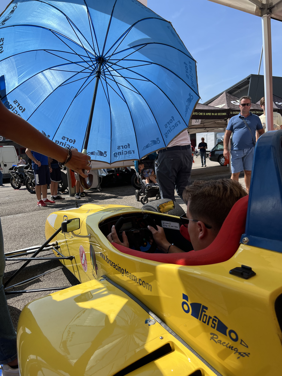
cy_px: 188
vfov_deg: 67.3
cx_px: 141
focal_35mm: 26
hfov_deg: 53.1
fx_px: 282
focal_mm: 5.7
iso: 50
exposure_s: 1/3968
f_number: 1.5
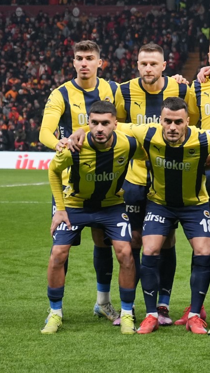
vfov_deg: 13.0
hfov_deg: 7.2
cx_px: 272
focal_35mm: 166
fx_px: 1644
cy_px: 186
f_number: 4
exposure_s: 1/1000
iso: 2000
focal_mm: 70
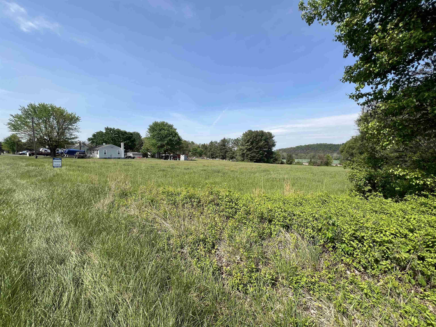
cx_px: 218
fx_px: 164
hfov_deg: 106.2
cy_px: 164
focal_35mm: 13
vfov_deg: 89.9
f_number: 1.8
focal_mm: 1.57
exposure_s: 1/1468
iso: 32
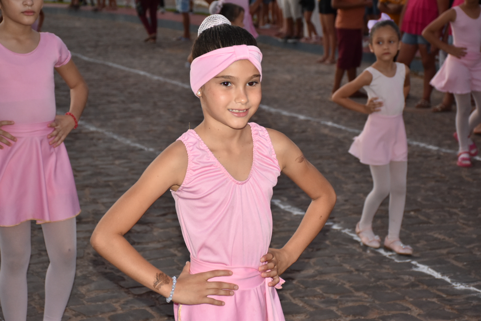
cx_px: 240
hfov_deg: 24.2
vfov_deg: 16.3
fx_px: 1122
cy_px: 160
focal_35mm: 84
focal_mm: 56
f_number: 5.6
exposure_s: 1/100
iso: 1000
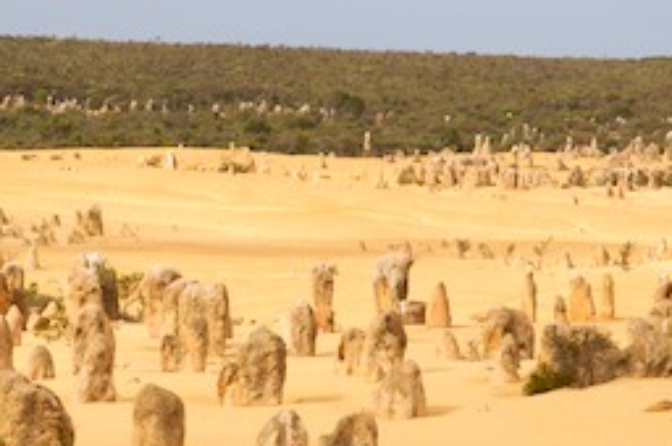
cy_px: 399
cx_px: 194
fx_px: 5577
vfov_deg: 4.6
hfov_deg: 6.9
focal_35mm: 299
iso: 320
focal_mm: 85
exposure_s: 1/500
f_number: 11
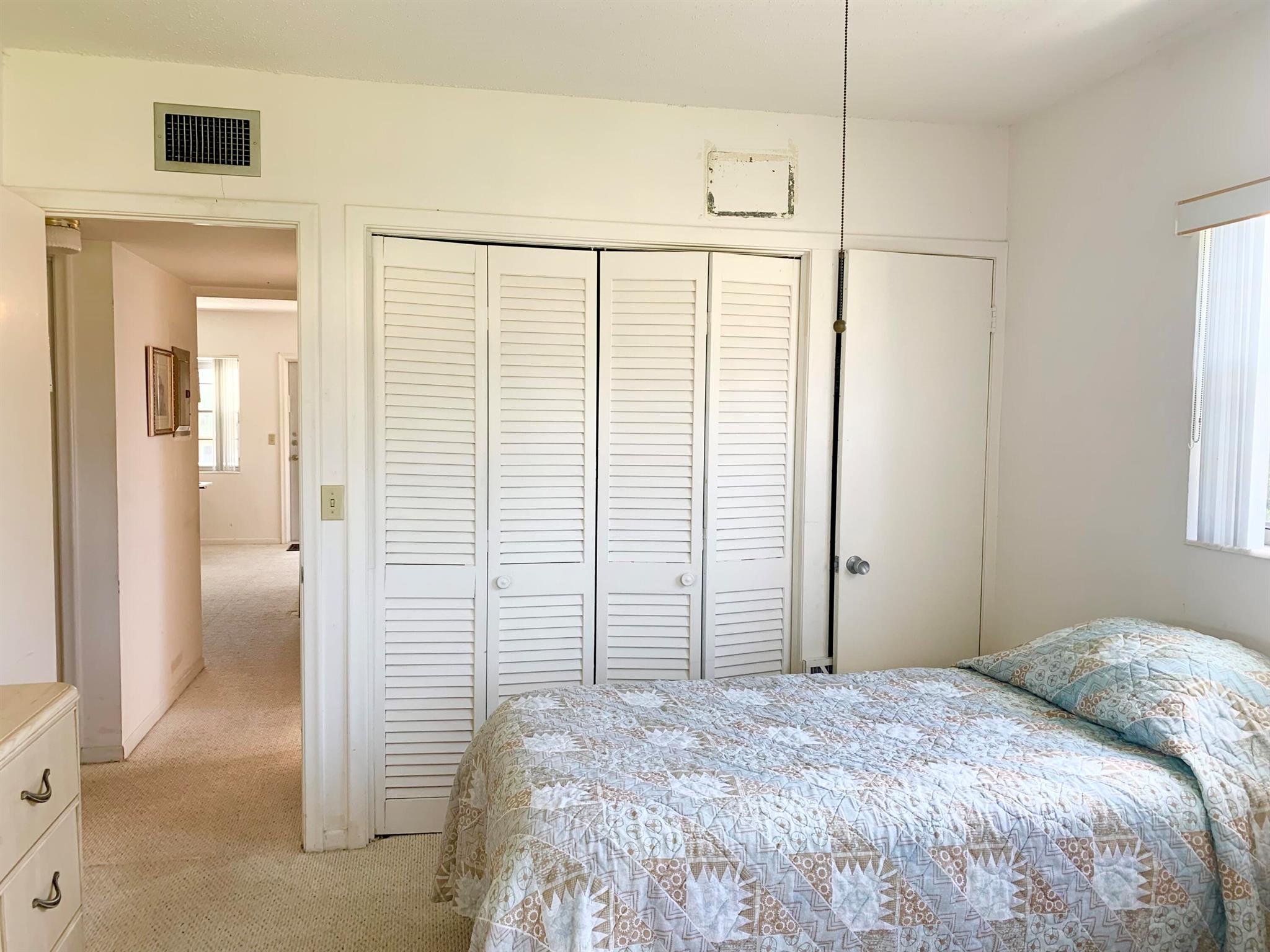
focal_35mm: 26
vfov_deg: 53.1
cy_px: 476
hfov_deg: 67.3
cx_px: 635
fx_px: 954
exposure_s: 1/121
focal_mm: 4.25
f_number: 1.8
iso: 64
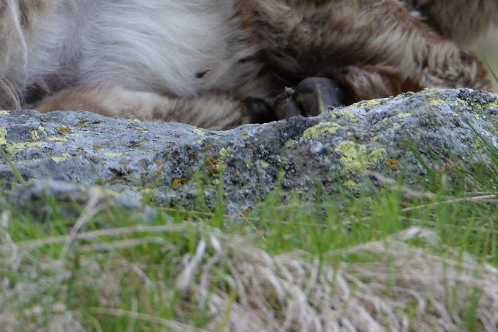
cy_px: -128
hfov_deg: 1.3
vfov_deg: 0.8
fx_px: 22606
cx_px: 361
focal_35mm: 1634
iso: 1000
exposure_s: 1/640
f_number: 8
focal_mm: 550
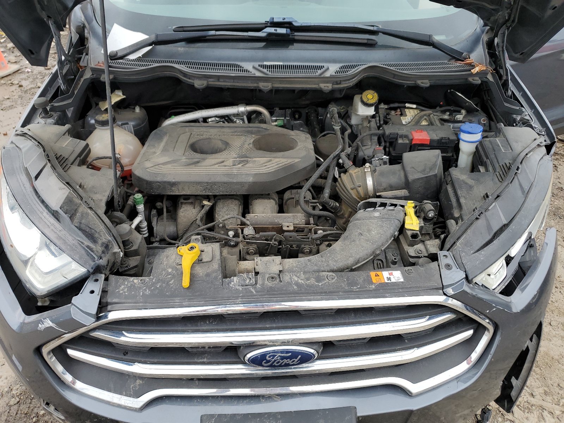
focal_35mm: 26
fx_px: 424
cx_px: 282
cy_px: 212
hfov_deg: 67.3
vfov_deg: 53.1
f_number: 1.5
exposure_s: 1/1111
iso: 50
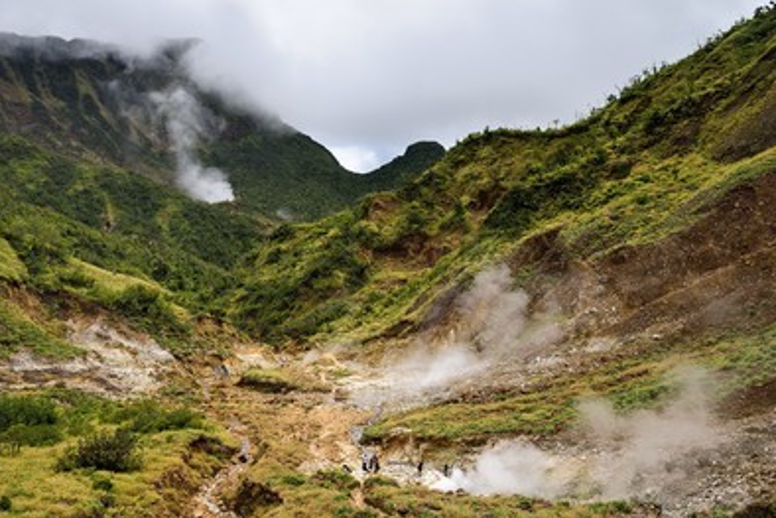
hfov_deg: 58.7
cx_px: 394
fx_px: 690
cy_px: 268
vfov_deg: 41.1
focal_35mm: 32
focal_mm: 30
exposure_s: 1/250
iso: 200
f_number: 9
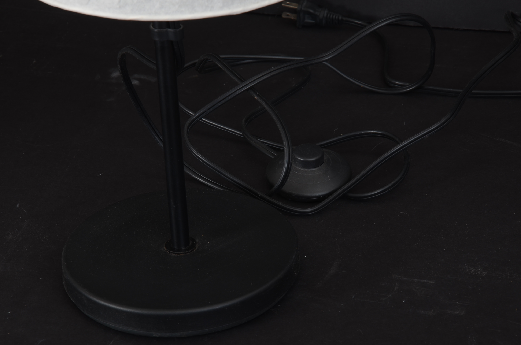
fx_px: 2123
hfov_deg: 14.0
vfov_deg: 9.3
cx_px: 260
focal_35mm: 147
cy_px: 172
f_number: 13
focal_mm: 98
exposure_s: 1/125
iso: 125
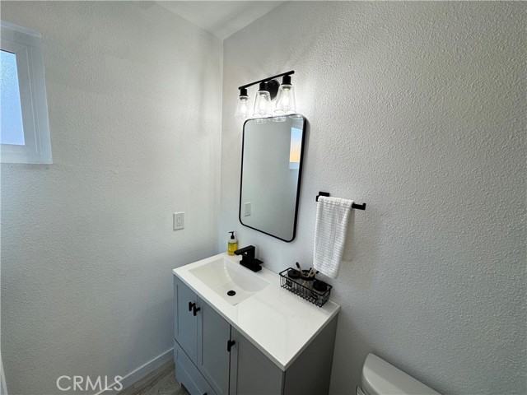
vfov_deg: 85.7
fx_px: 213
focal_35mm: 14
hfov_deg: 102.1
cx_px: 264
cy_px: 198
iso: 100
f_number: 2.2
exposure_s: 1/120
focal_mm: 2.22
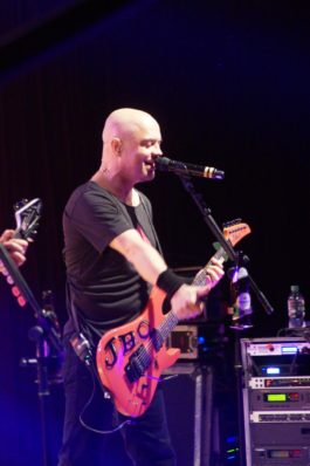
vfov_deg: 9.2
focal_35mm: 225
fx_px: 2909
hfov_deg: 6.1
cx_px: 155
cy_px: 233
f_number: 4.5
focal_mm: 150
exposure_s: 1/25
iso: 3200
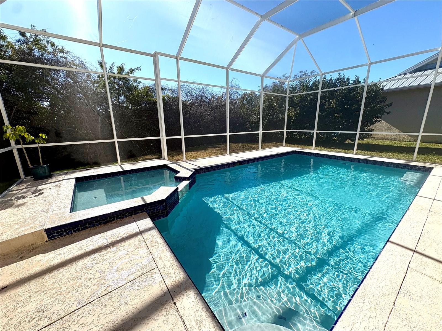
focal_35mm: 14
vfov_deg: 85.7
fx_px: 179
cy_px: 166
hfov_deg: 102.1
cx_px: 221
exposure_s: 1/1143
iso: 50
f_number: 2.2
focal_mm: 2.22
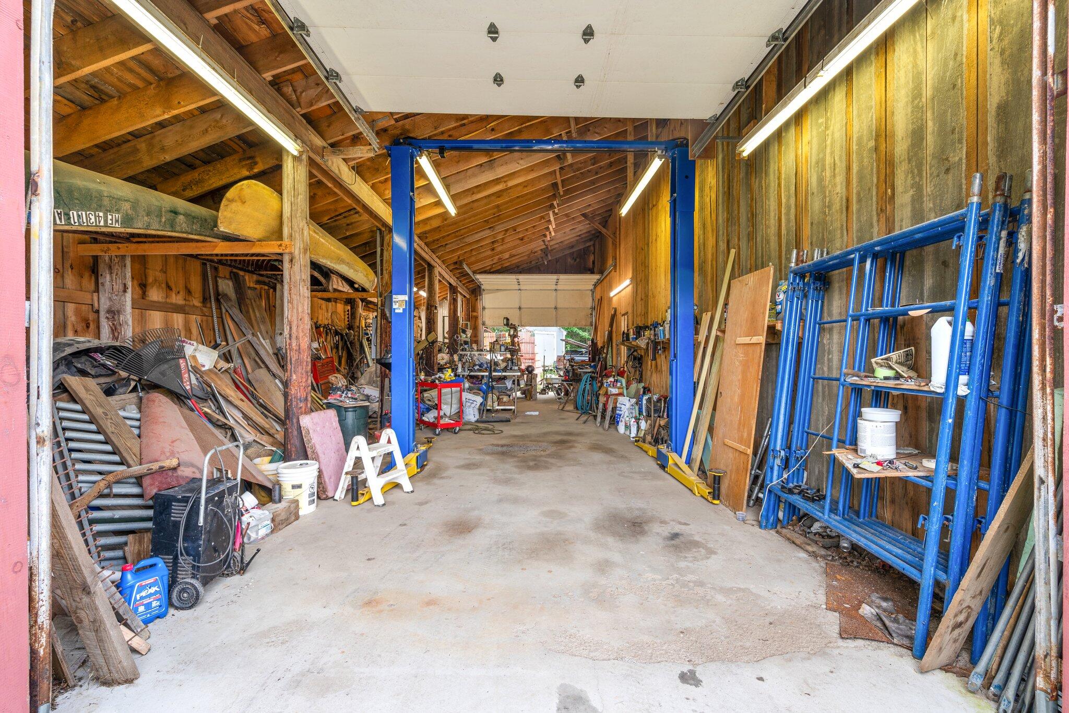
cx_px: 534
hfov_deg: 96.7
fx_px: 475
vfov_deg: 73.7
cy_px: 356
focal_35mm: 16
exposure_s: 1/4
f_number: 9
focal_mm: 16
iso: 50
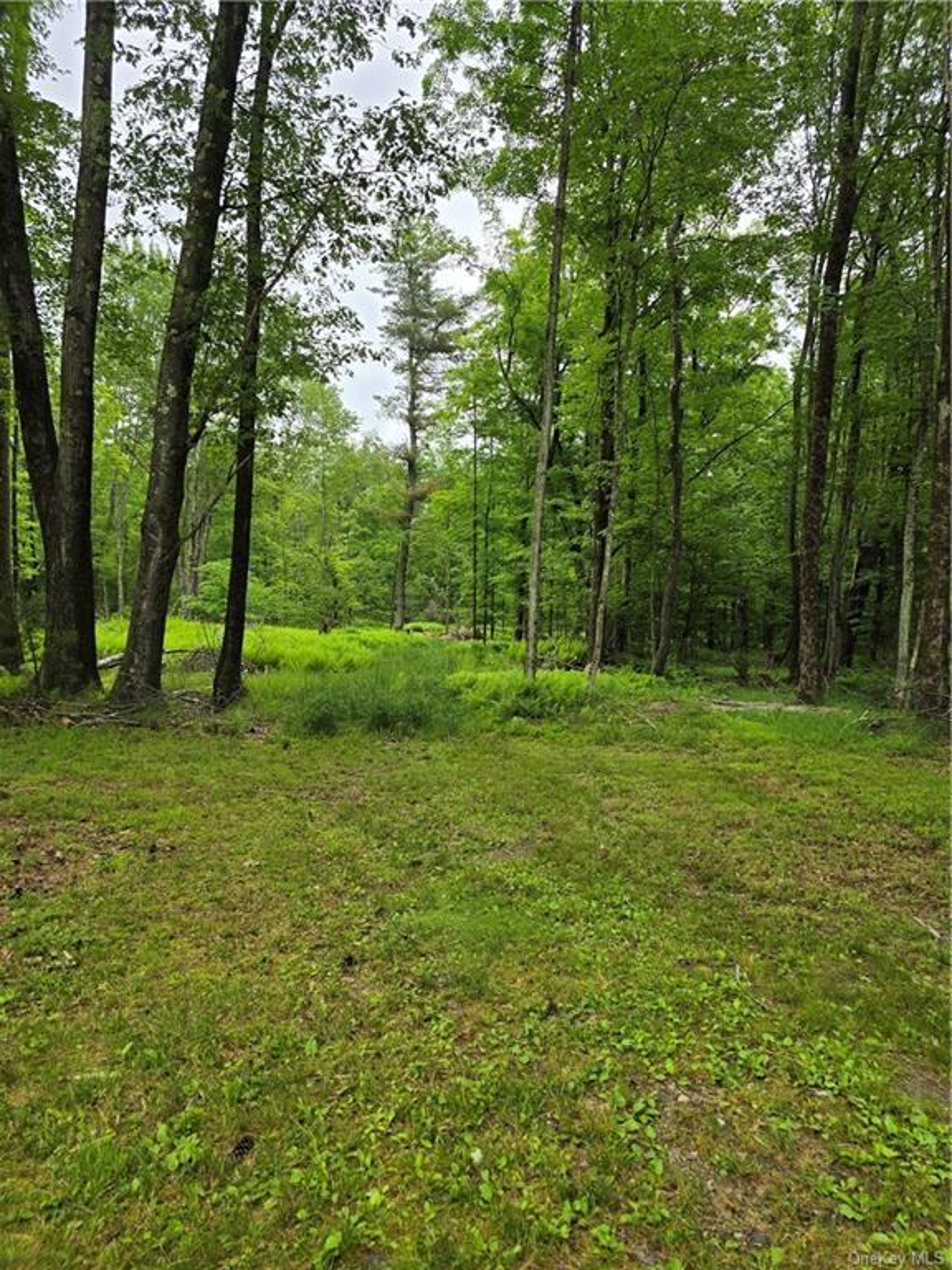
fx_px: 843
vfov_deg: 73.9
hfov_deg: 58.9
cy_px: 635
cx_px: 476
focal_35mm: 23
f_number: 1.7
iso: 12
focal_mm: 6.3
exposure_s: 1/377
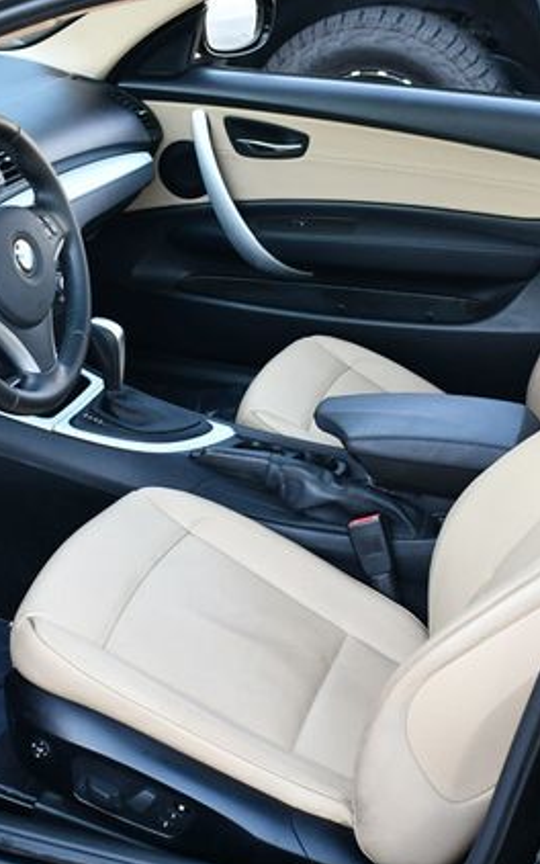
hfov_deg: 20.0
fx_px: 1529
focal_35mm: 65
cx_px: 217
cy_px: 436
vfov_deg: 31.5
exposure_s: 1/250
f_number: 3.8
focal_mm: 21
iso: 800
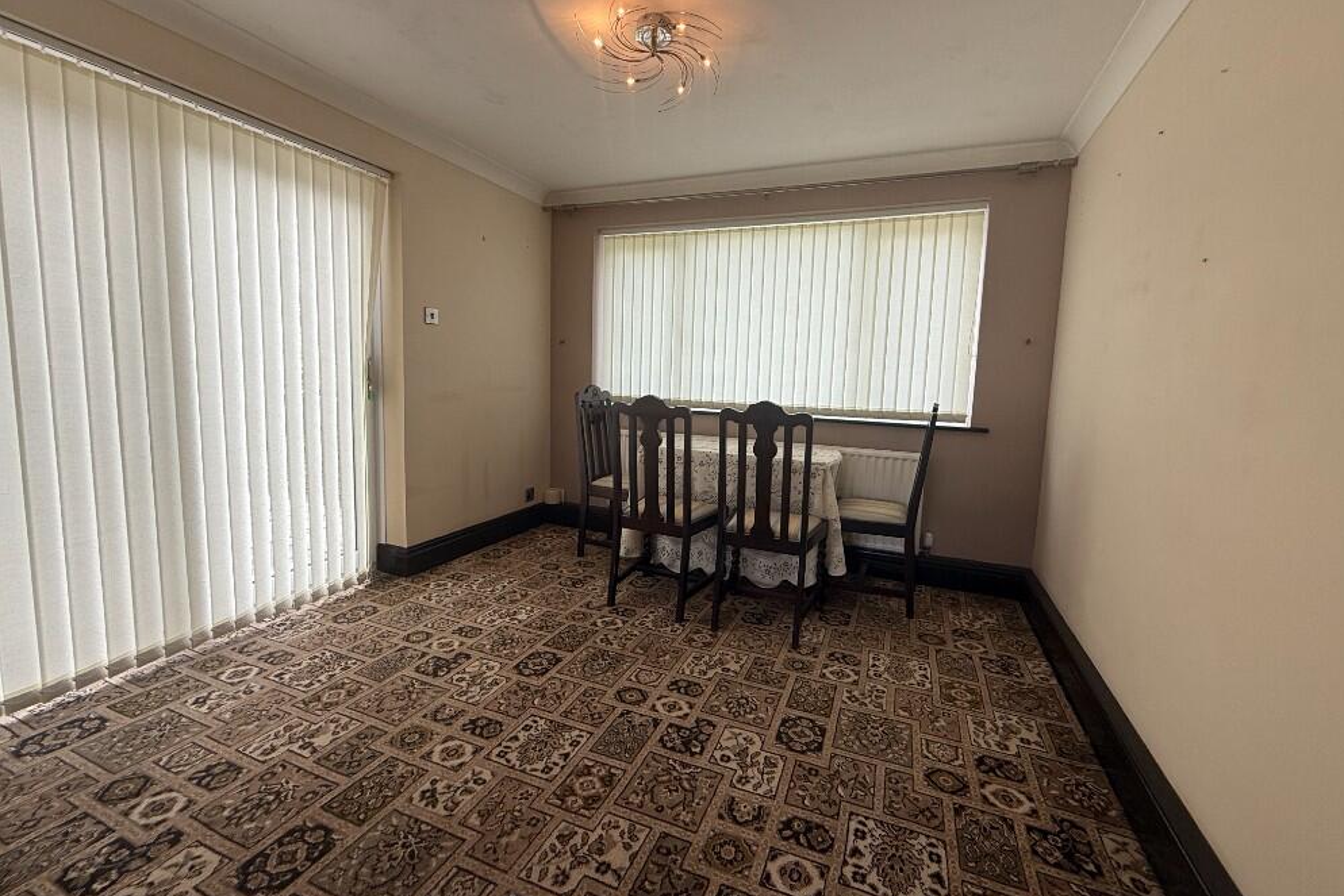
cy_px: 430
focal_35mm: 15
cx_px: 691
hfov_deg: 100.4
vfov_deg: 77.3
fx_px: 560
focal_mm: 2.22
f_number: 2.2
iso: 50
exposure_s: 1/122
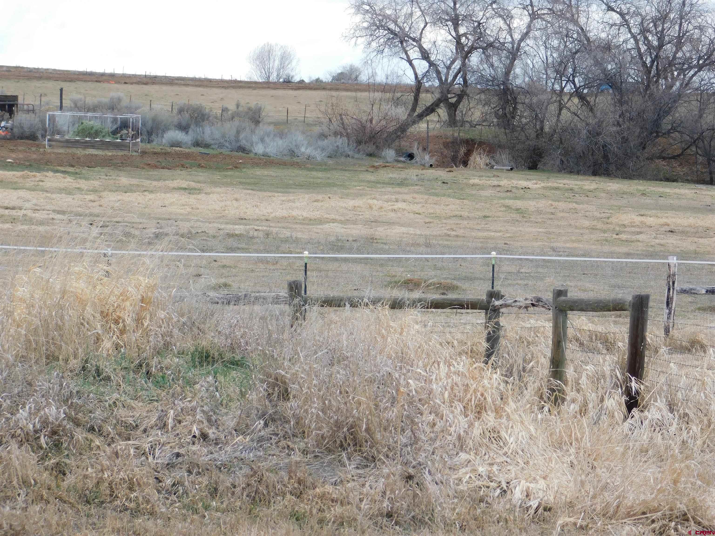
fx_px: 4172
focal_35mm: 202
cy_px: 268
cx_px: 358
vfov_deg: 7.4
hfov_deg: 9.8
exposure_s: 1/200
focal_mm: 35.9
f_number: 5.4
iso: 125
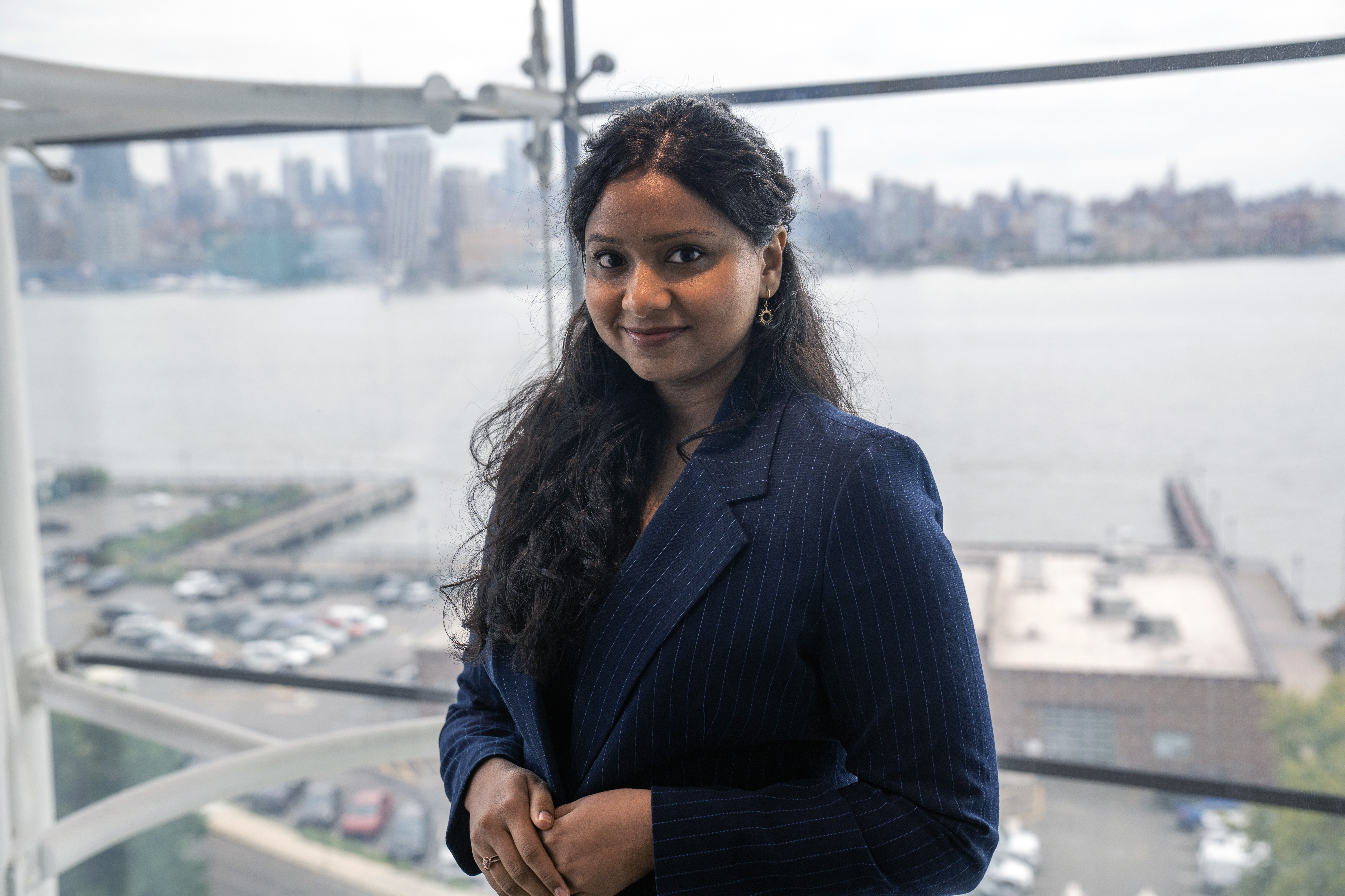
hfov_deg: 44.5
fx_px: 1644
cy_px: 448
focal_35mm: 44
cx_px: 672
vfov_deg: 30.5
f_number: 4
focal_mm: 44
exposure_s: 1/160
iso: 250
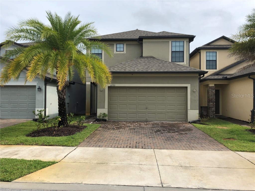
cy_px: 96
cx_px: 128
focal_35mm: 28
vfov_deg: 49.7
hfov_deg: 63.4
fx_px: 206
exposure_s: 1/1675
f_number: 1.8
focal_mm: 4
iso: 20
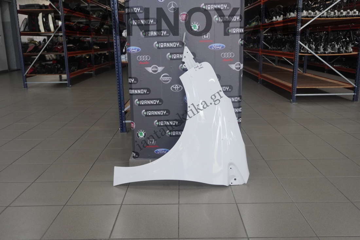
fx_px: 315
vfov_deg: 41.7
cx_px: 180
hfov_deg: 59.5
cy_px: 120
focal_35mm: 32
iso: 1000
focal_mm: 21
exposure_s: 1/160
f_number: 4
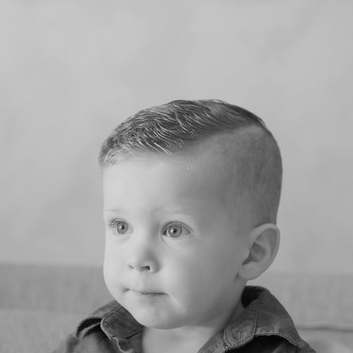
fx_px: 1234
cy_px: 177
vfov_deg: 16.3
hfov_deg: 16.3
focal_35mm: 107
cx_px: 194
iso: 640
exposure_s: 1/100
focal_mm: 45
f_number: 1.8
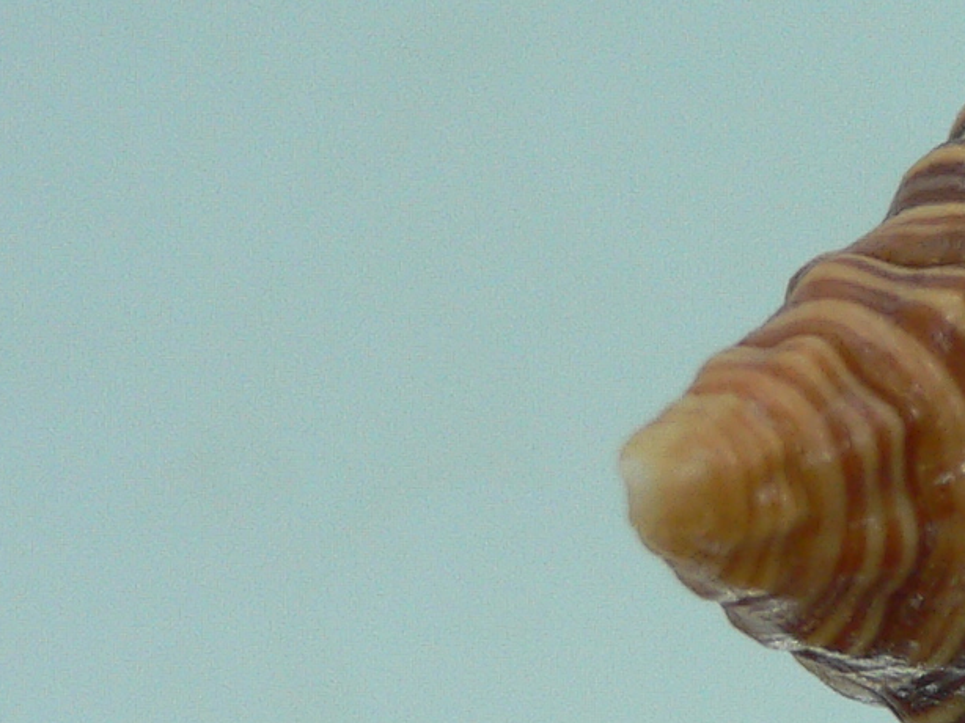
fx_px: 3205
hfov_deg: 15.7
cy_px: 560
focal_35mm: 115
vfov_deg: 12.8
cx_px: 1460
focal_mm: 4.6
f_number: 2.8
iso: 100
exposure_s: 1/60
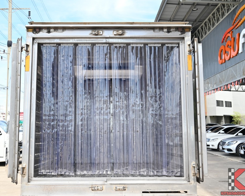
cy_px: 98
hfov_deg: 44.7
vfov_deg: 36.5
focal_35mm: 41
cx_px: 108
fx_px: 297
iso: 280
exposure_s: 1/500
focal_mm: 36
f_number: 5.6
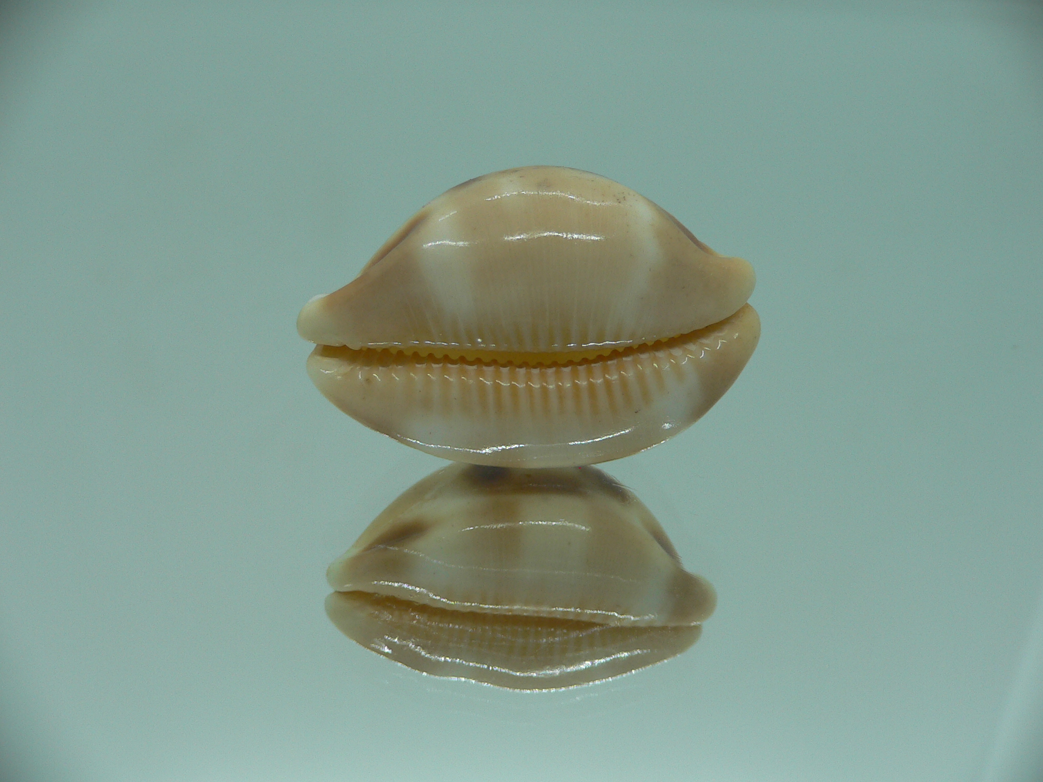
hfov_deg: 52.6
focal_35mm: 35
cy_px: 391
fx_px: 1055
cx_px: 522
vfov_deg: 40.7
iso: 80
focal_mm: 4.6
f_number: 2.8
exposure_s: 1/80
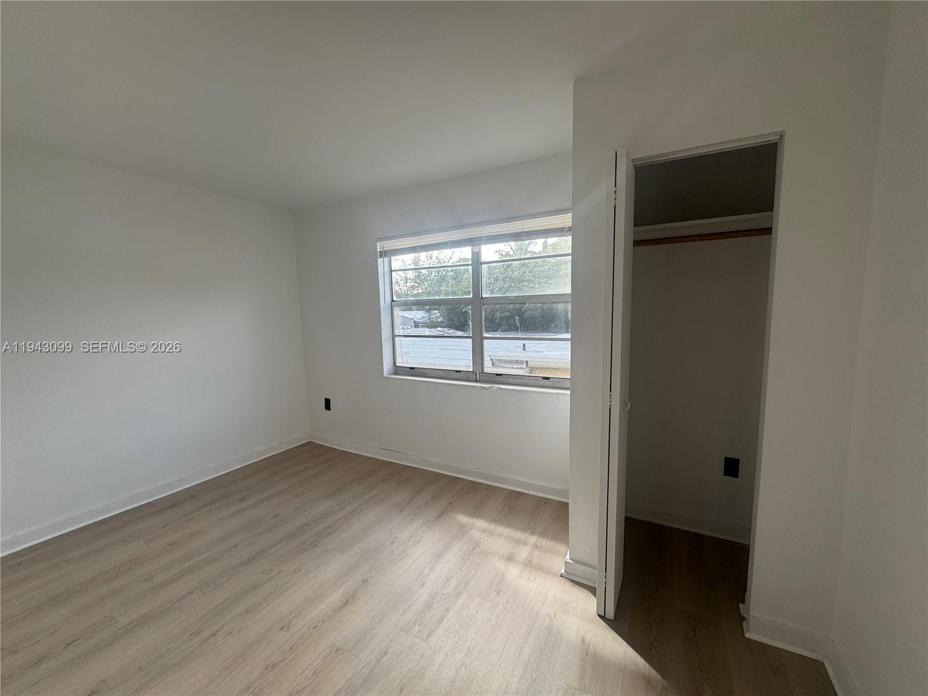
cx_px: 464
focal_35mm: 14
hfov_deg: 102.1
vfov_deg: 85.7
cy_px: 348
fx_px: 375
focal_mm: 2.22
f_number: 2.2
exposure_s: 1/214
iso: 40
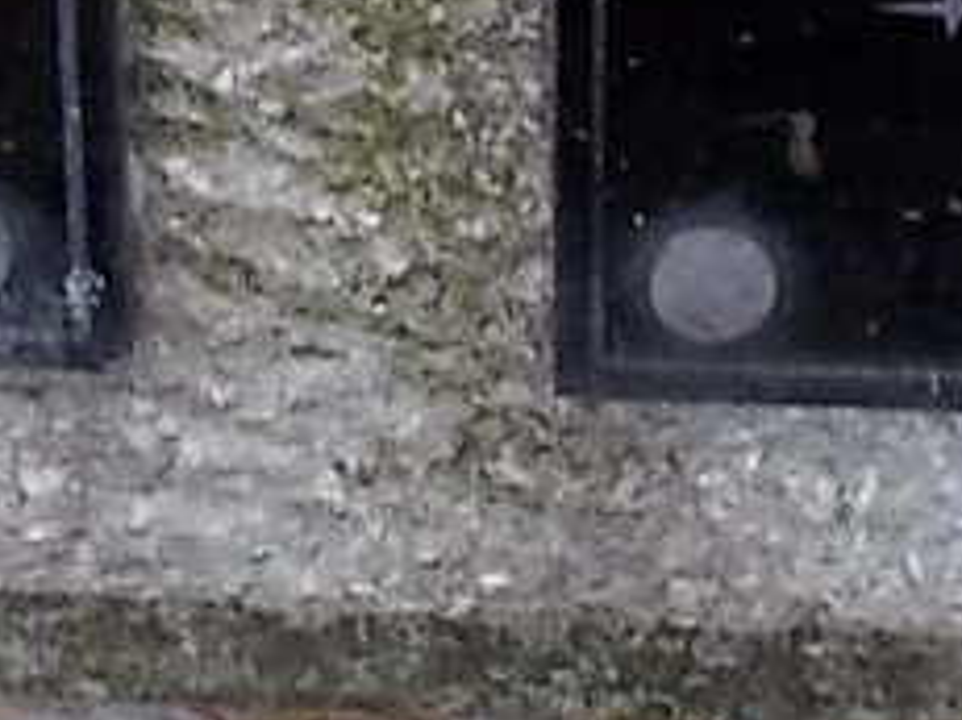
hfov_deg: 11.0
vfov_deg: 8.1
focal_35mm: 180
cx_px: 296
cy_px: -191
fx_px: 5000
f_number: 3.2
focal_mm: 4.6
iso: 80
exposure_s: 1/40
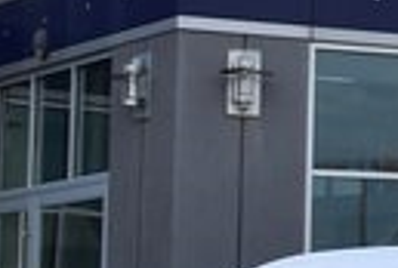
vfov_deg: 7.5
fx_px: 2058
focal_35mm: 185
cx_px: 910
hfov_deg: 9.9
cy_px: 182
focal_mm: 25
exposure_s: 1/160
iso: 100
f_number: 6.3
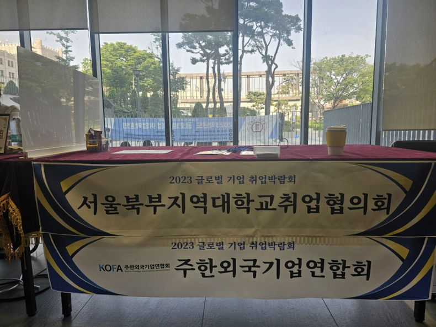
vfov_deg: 58.9
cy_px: 164
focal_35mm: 23
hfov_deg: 73.9
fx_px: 290
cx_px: 218
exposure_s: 1/182
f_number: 1.7
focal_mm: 6.3
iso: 25
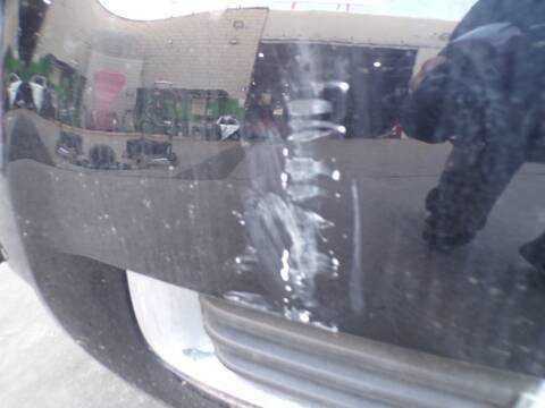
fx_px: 378
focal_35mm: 24
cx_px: 272
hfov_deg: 71.6
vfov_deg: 56.8
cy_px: 204
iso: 200
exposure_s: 1/25
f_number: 3
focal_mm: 4.3
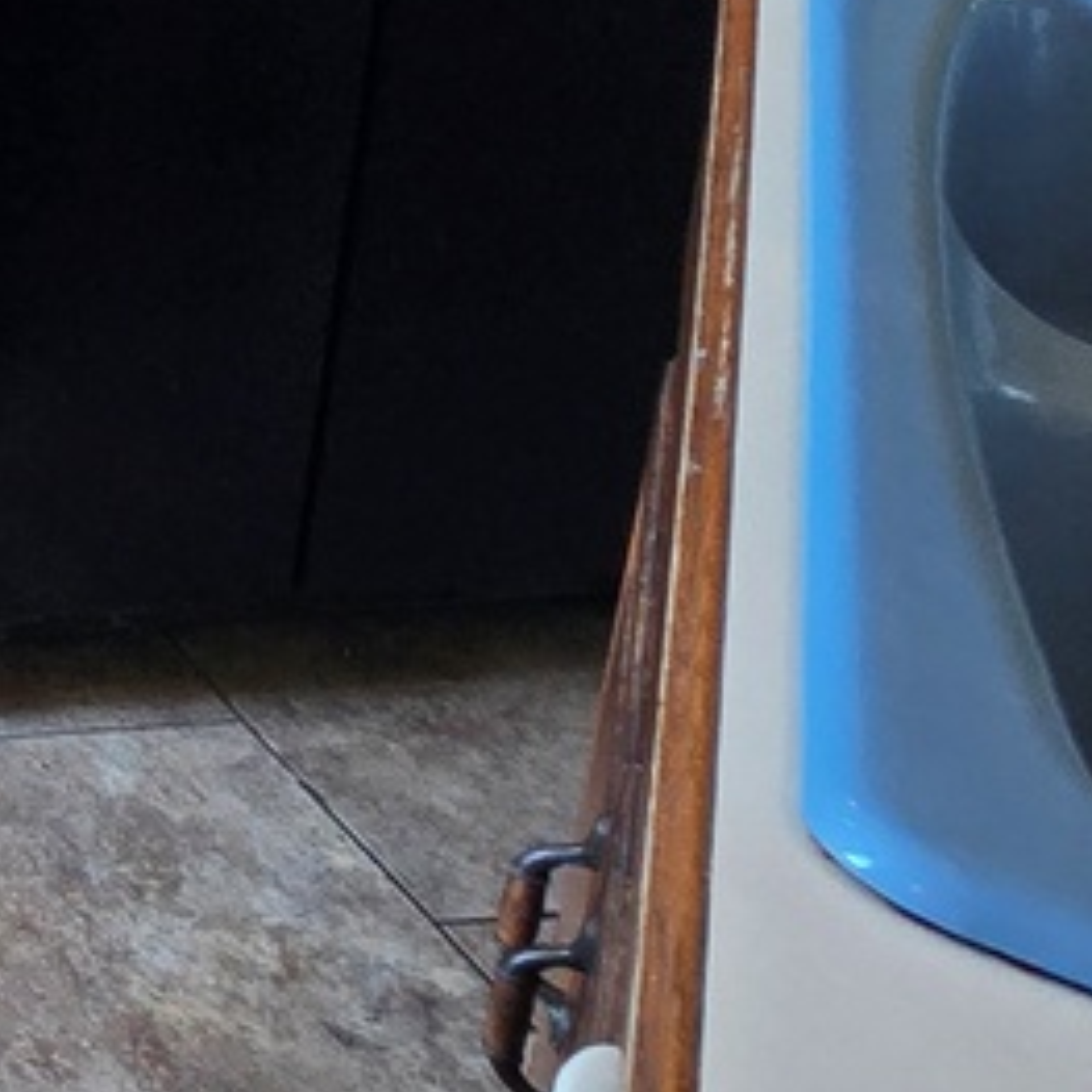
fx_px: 2248
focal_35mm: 63
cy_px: -610
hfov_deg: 16.5
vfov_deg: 21.9
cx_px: -1333
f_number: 2.2
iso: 80
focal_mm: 2.2
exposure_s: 1/60
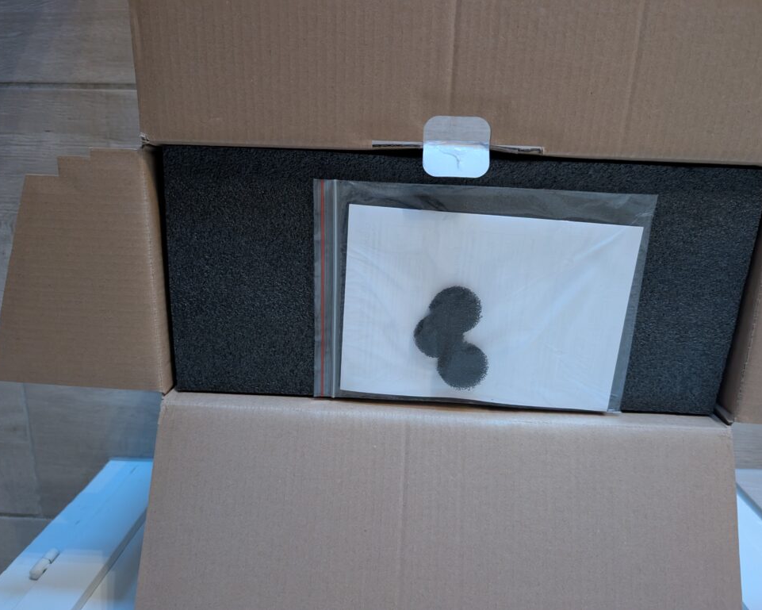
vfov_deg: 56.8
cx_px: 385
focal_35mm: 25
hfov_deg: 68.1
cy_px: 305
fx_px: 564
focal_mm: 6.9
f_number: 1.68
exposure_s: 1/33.3
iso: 1344
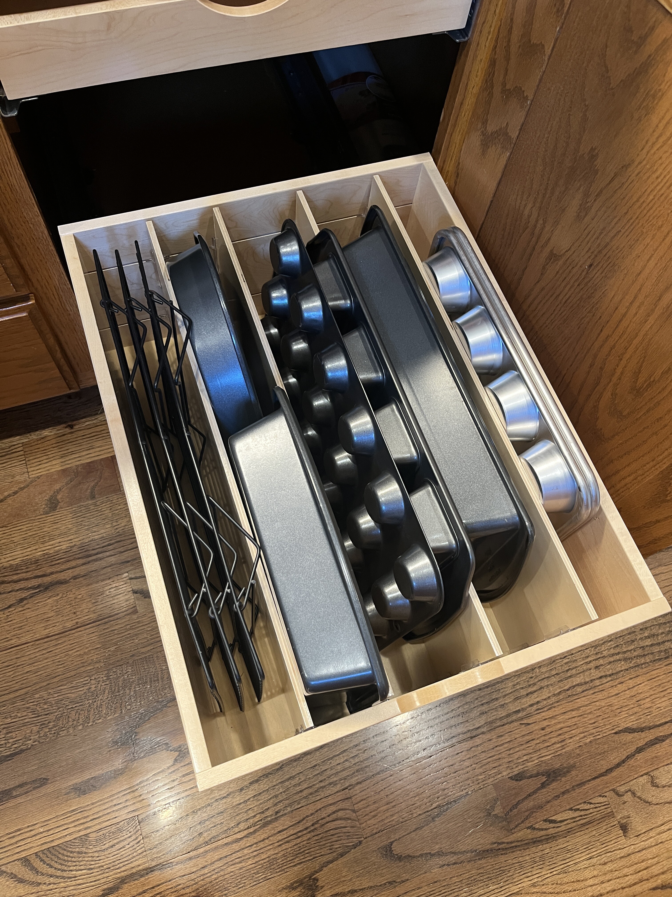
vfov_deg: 67.3
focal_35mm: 26
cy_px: 448
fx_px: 673
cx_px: 336
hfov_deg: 53.1
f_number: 1.6
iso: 160
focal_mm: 5.1
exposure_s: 1/60
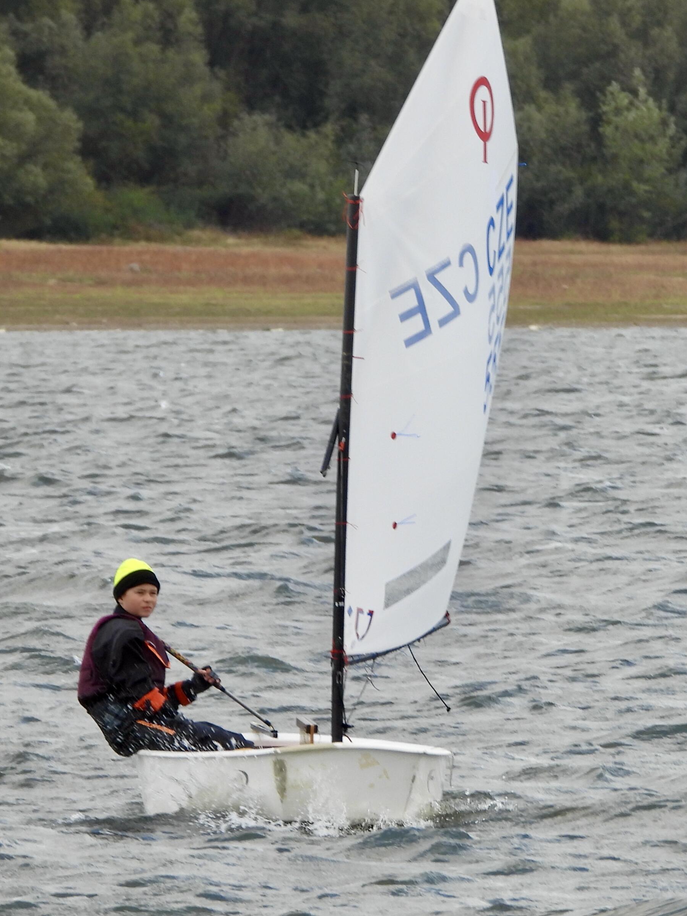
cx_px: 344
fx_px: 12385
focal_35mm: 468
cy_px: 458
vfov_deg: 4.2
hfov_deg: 3.2
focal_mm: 83.9
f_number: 5
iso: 100
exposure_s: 1/250
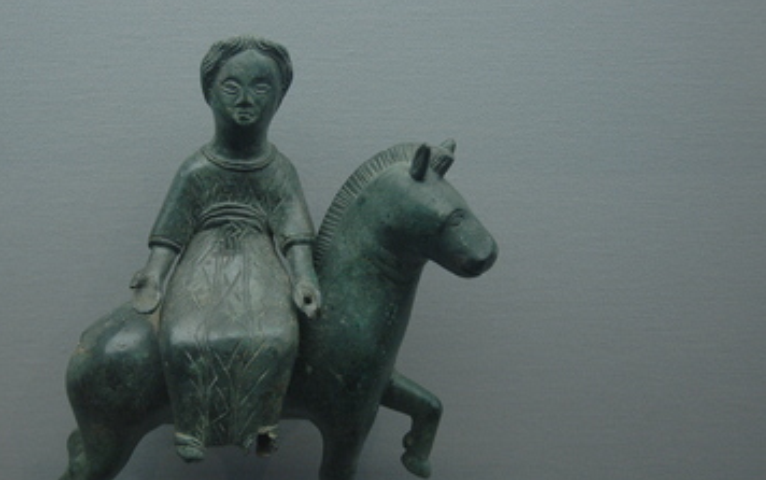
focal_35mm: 49
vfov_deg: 26.3
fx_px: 1024
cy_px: 280
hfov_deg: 40.8
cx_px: 295
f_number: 4
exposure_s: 1/30
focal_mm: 26
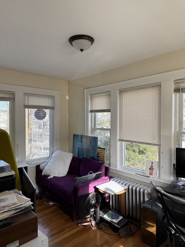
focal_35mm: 24
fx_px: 171
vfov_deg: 71.6
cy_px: 124
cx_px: 92
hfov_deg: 56.8
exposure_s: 1/279
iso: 64
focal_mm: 6.76
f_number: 1.78
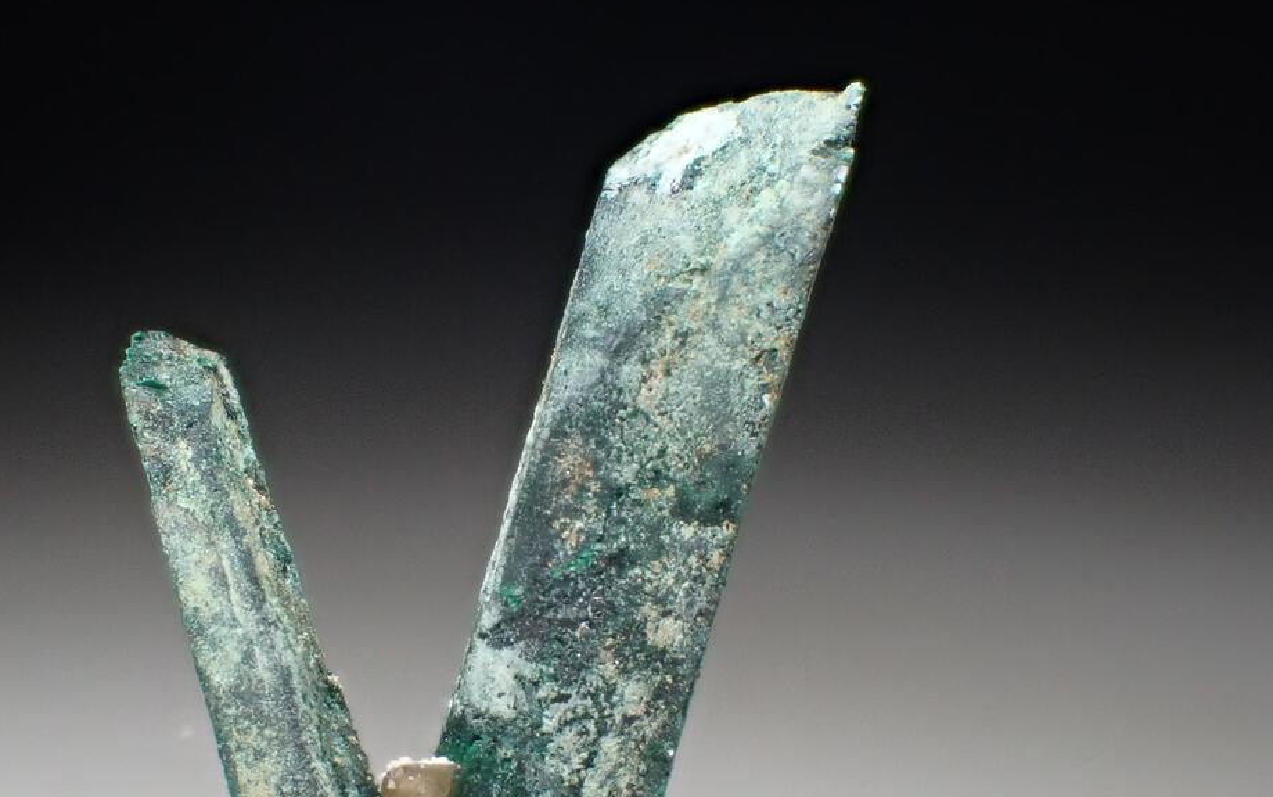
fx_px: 3852
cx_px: 507
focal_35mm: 111
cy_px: 588
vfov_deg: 11.8
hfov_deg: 18.7
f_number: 5.6
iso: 200
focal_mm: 13.65
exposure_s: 1/320
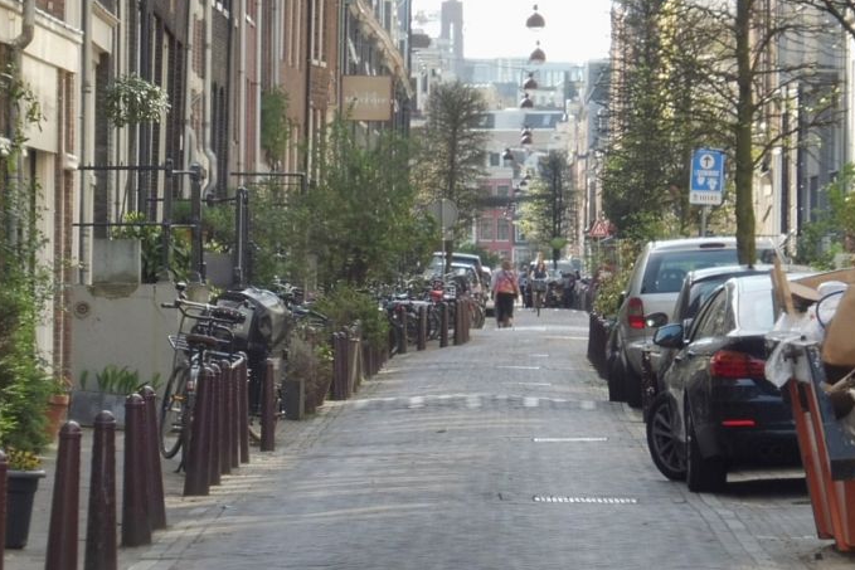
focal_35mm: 335
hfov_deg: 6.1
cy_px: 207
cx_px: 327
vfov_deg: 4.1
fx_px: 7957
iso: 250
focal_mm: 38.2
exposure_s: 1/100
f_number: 6.3
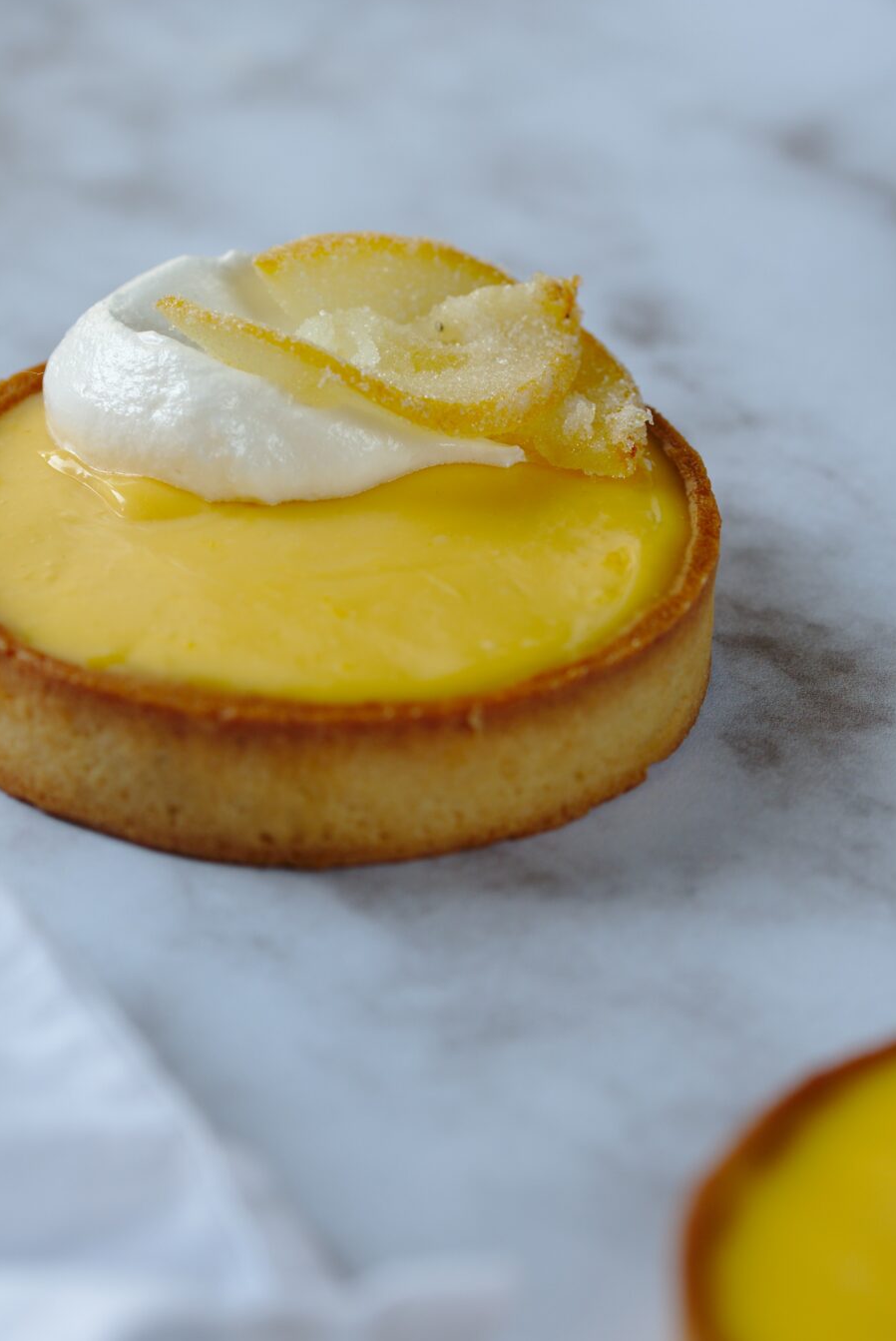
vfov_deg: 15.3
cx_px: 345
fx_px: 4992
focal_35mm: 134
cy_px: 491
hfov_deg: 10.3
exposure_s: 1/15
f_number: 5.6
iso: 100
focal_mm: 90
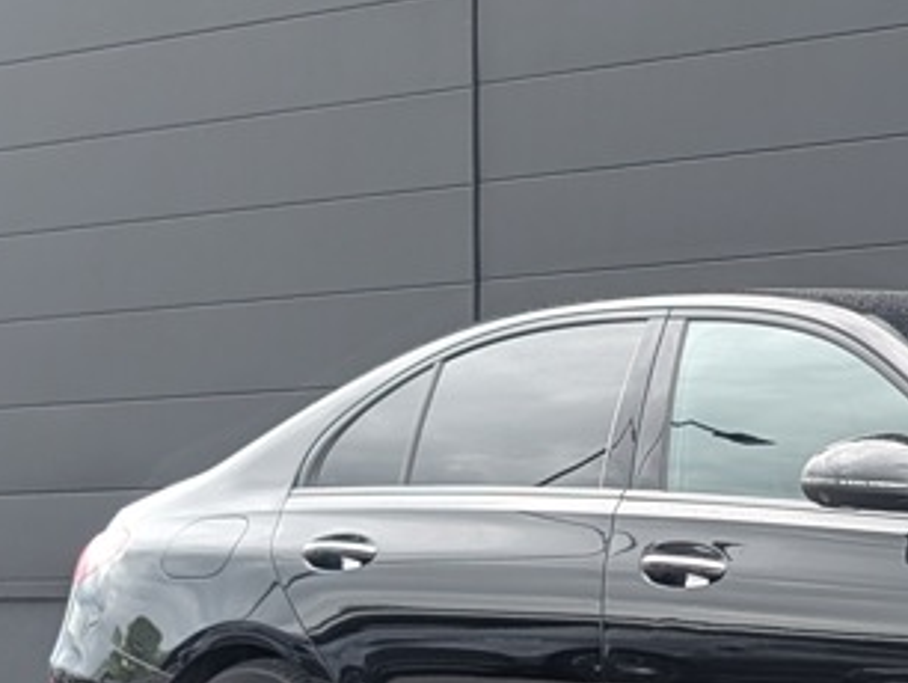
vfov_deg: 11.5
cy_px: 582
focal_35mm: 128
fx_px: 3360
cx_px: 1101
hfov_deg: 14.9
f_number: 1.68
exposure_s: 1/114
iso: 19
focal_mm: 6.9
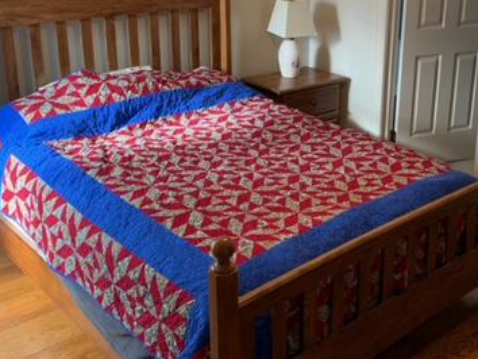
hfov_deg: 39.6
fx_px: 649
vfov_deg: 30.7
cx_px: 344
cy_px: 127
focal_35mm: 47
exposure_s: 1/60
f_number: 1.8
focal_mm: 4.25
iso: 125
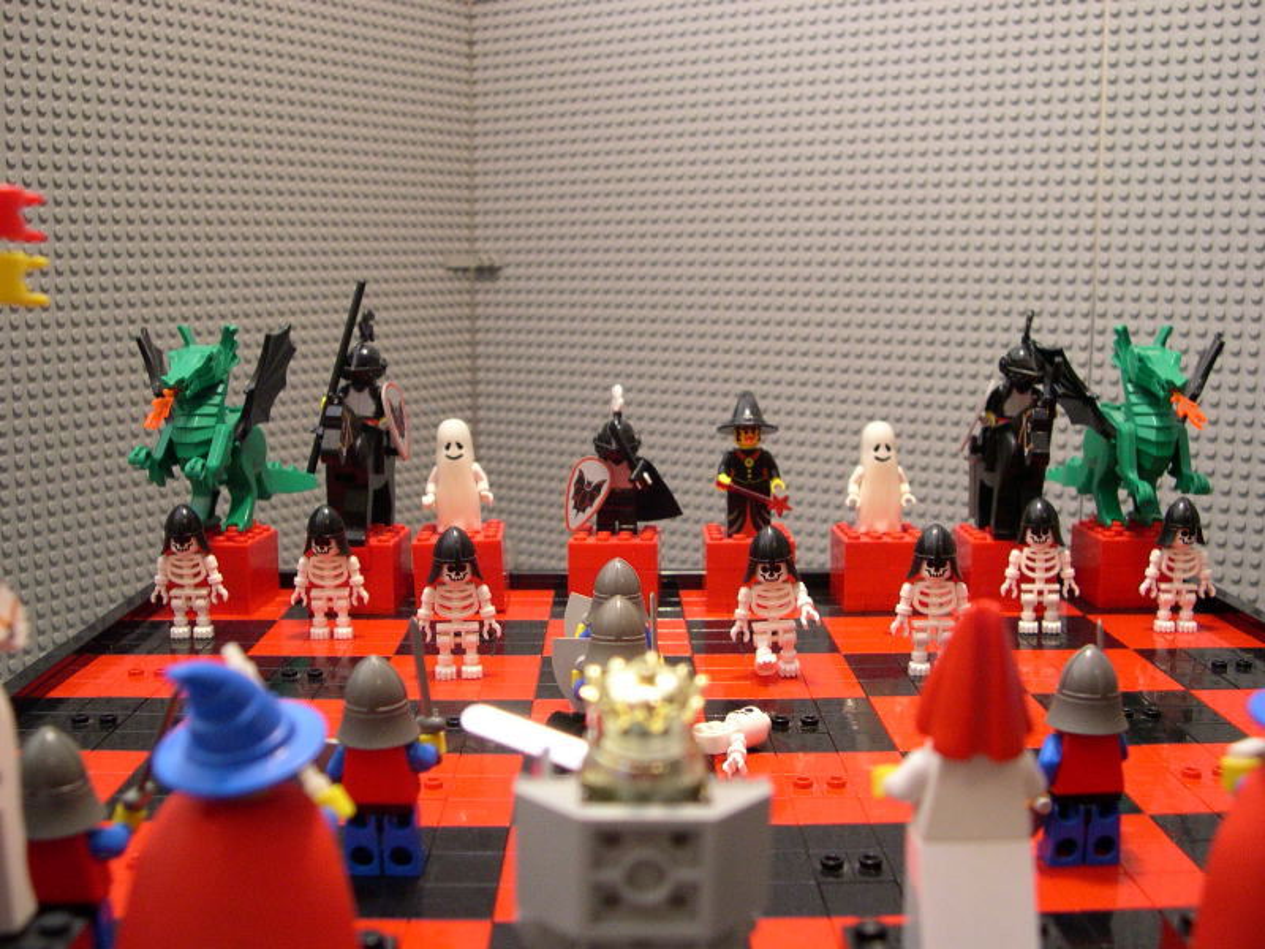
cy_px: 474
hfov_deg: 49.0
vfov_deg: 37.7
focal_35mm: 38
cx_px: 632
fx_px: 1389
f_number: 2.8
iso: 400
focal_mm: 8
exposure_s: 1/30.2
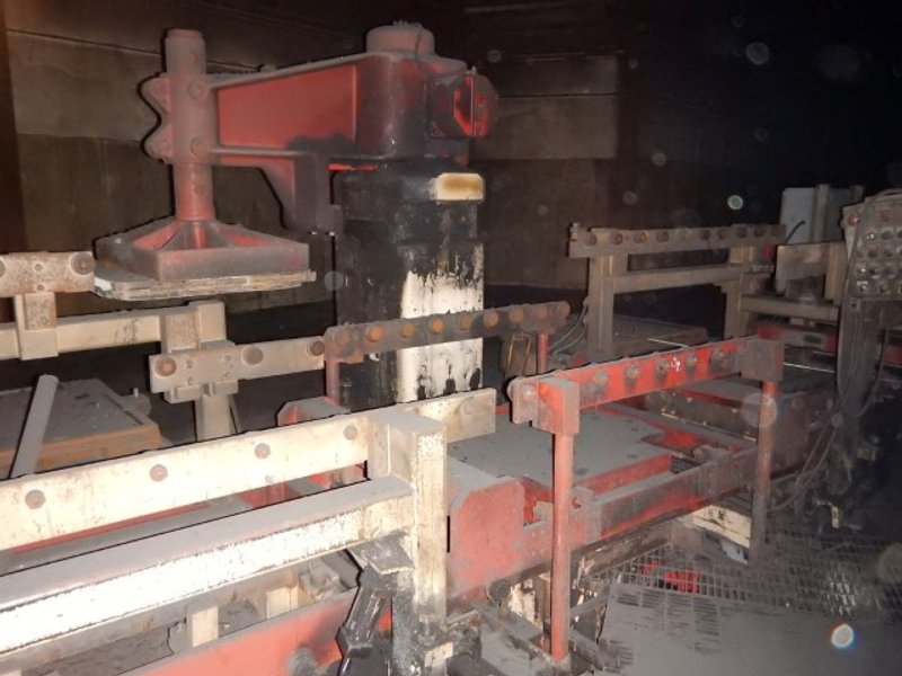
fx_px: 756
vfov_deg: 48.2
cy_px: 338
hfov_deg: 61.7
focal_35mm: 29
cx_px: 451
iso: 1600
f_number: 2.8
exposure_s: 1/30
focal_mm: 5.1
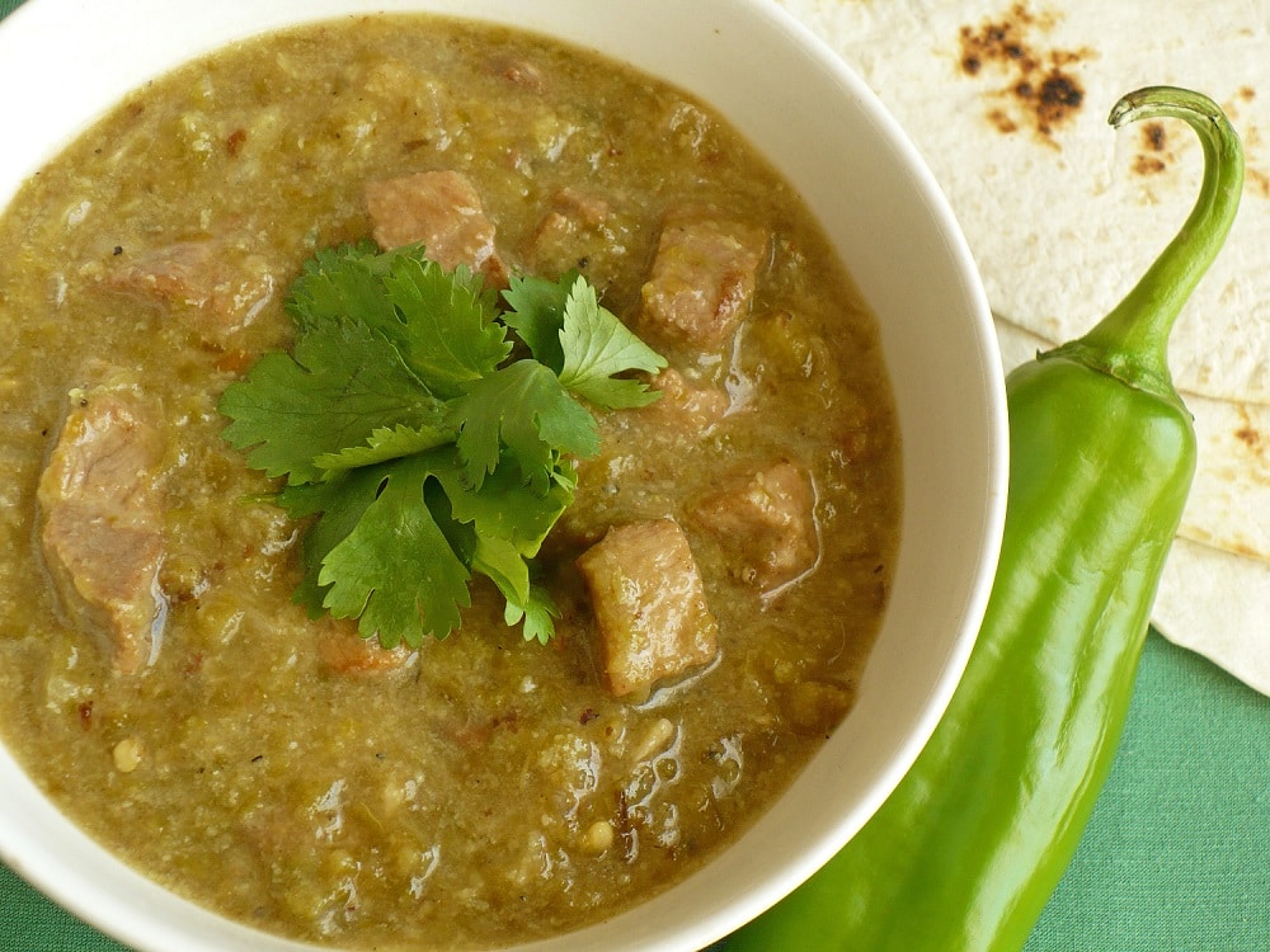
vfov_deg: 21.3
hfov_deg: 28.2
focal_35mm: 69
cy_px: 476
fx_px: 2531
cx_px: 635
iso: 100
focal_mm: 11.4
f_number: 3.2
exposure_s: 1/40
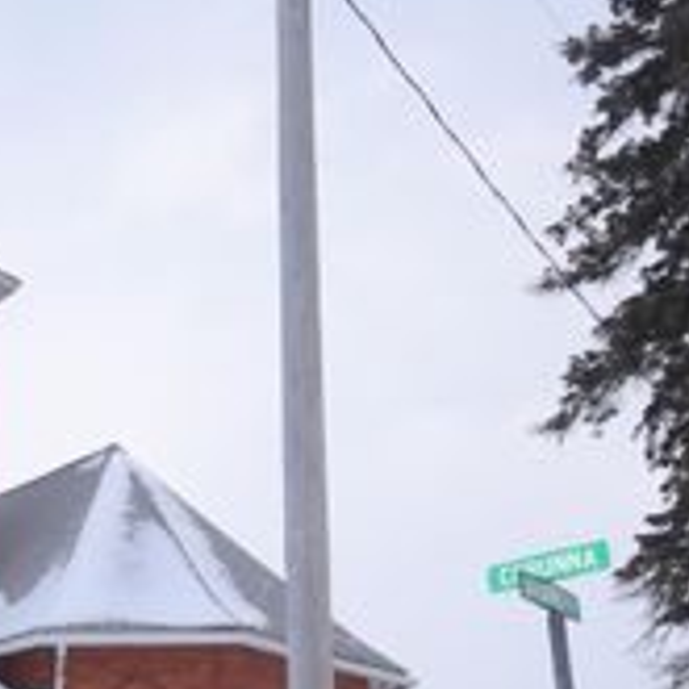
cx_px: -58
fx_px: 1132
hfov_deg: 30.5
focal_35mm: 50
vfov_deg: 31.7
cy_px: 658
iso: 100
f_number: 5.6
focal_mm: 13
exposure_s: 1/125
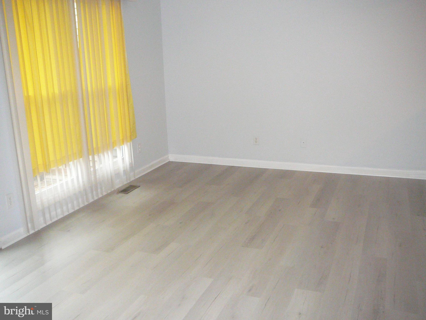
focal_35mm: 35
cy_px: 160
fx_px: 431
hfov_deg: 52.6
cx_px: 213
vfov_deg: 40.7
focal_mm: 5.2
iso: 400
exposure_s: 1/30
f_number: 2.8
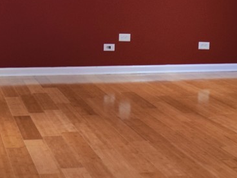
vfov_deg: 11.7
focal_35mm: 127
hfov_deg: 15.3
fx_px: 870
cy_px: 83
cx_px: 213
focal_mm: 20
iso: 400
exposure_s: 1/80
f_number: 4.5
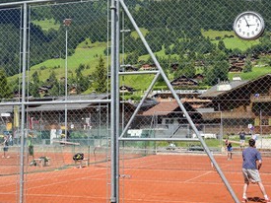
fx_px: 516
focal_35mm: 66
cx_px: 108
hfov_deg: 29.3
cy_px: 72
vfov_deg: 22.2
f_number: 16
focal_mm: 45
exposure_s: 1/250
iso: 200
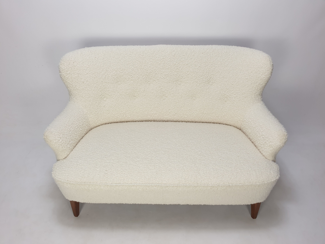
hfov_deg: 67.3
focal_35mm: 26
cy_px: 122
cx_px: 162
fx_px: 244
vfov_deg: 53.1
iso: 64
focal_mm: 4.3
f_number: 2.4
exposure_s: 1/100
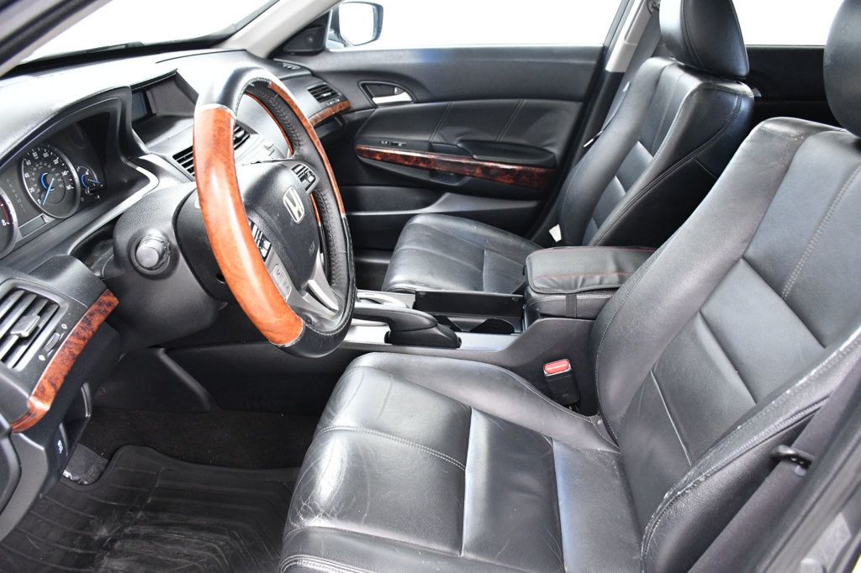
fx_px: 646
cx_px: 430
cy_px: 286
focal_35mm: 27
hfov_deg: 67.4
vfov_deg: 47.9
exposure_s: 1/80
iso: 2500
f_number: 4.5
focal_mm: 18
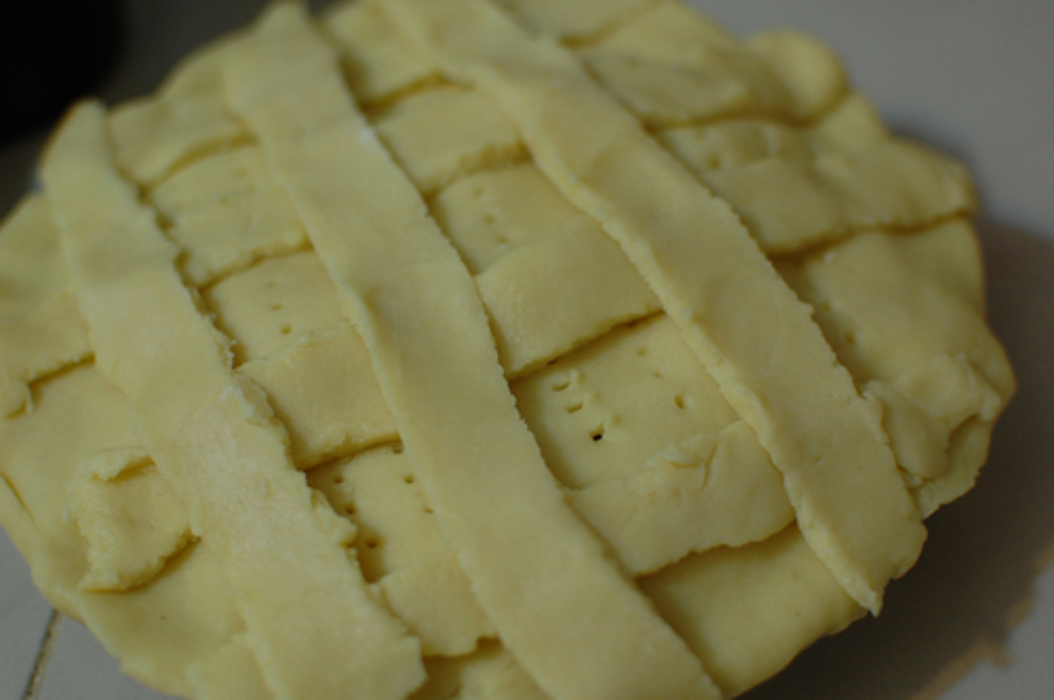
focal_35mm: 52
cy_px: 350
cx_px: 527
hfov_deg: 37.9
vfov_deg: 25.7
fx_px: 1535
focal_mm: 35
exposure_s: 1/30
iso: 640
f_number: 2.8
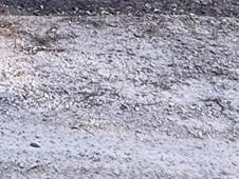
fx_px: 684
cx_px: -85
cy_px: -396
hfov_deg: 18.3
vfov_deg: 10.0
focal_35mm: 99
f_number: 2.2
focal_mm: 2.22
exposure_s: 1/99
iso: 64
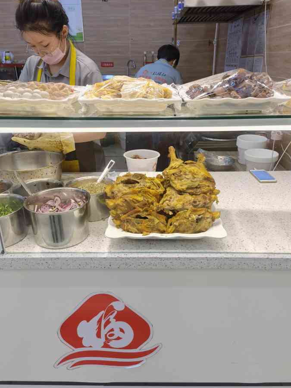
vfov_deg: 63.4
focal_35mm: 28
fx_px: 314
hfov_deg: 49.7
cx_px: 144
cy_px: 197
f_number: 1.9
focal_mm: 6.67
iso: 50
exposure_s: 1/100
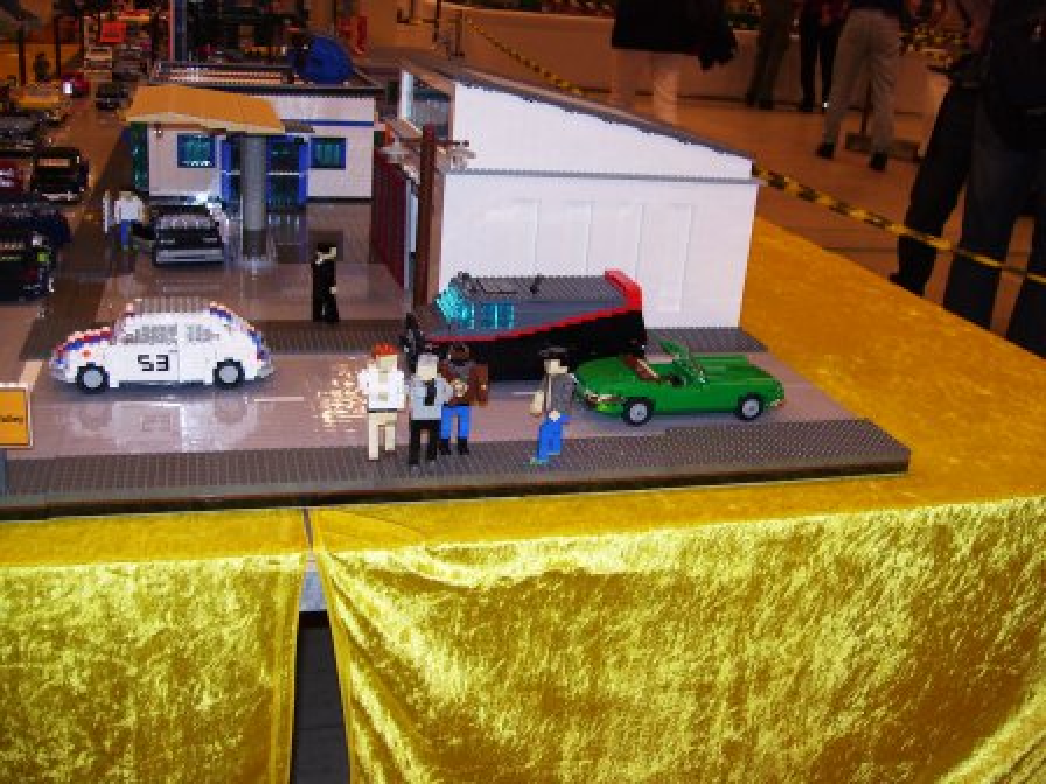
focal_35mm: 36
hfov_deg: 51.4
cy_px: 392
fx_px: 1088
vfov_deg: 39.7
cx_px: 523
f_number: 2.7
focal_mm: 6
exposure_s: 1/60
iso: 80
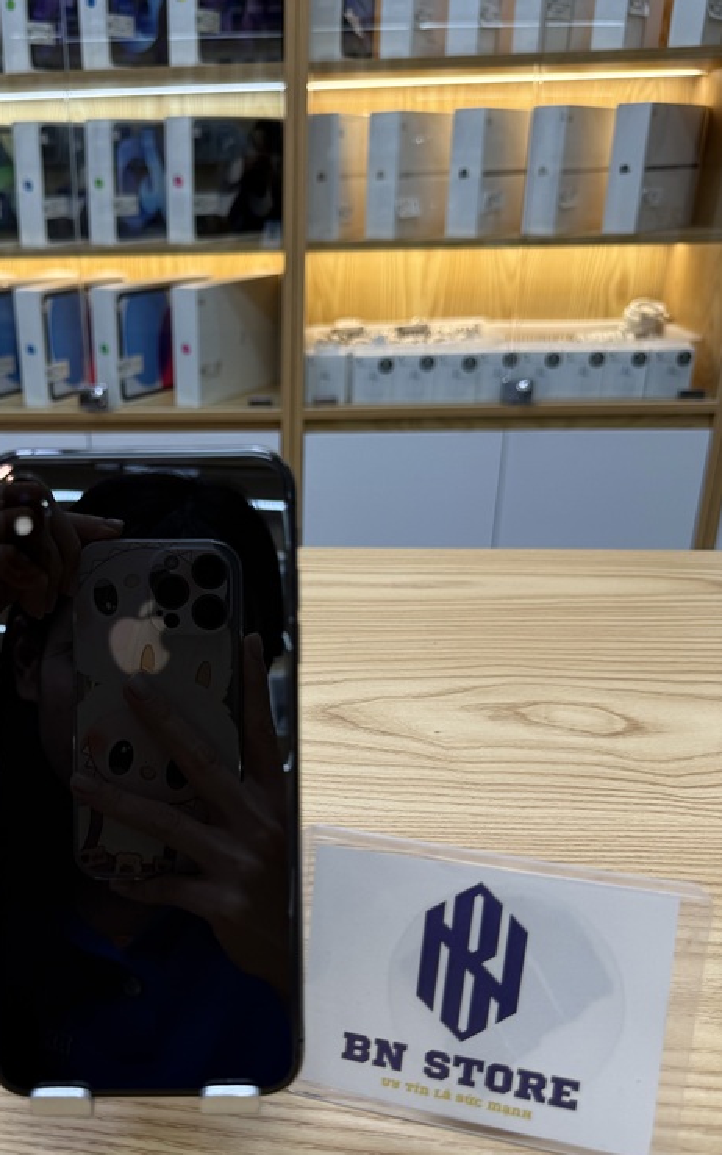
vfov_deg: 61.1
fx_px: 976
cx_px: 198
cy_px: 639
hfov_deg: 39.7
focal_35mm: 31
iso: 80
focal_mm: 6.76
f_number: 1.78
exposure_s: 1/120
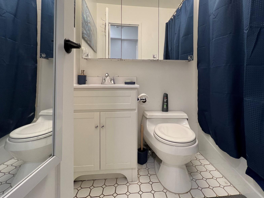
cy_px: 81
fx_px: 130
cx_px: 143
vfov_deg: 74.1
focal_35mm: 17
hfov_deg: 90.8
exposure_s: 1/60
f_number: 1.8
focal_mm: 1.57
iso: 125
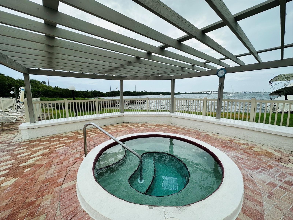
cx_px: 146
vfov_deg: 85.7
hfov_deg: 102.1
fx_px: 119
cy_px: 110
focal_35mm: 14
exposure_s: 1/963
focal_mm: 2.22
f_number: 2.2
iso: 50
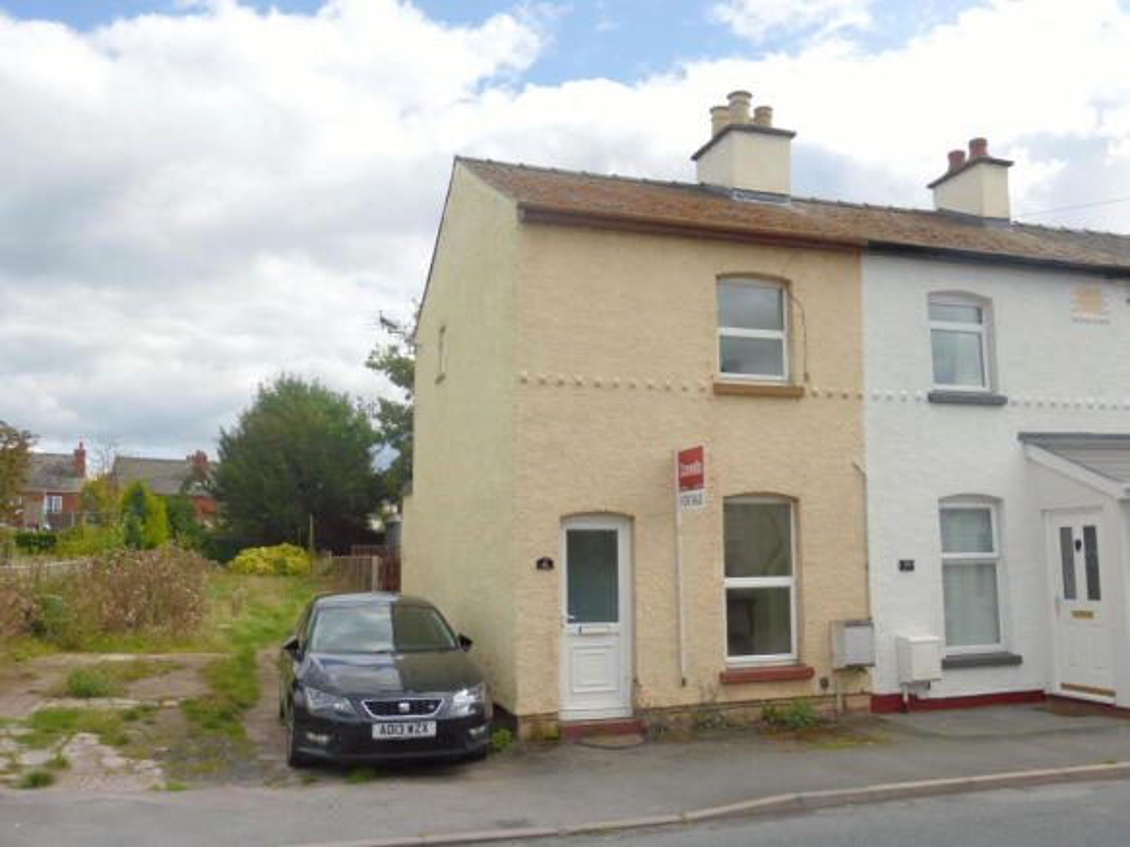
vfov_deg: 46.8
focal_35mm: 30
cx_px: 565
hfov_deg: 60.0
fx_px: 979
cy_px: 424
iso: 100
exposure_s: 1/800
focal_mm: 5.4
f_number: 3.6
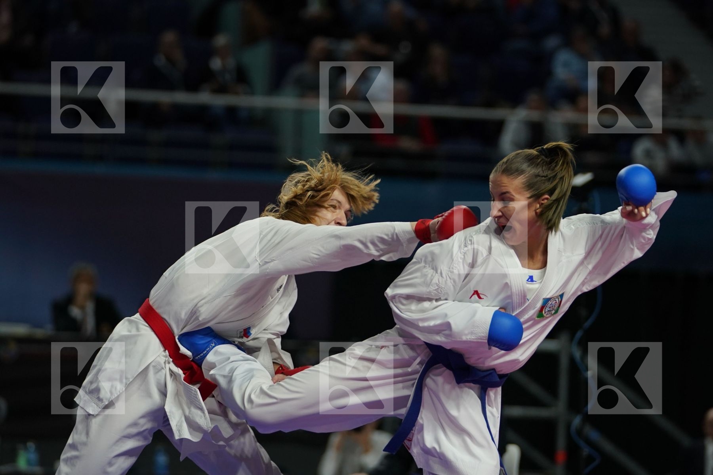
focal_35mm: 228
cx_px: 356
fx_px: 4515
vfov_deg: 6.0
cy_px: 238
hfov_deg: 9.0
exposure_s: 1/1000
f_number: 2.8
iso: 1000
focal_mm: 152
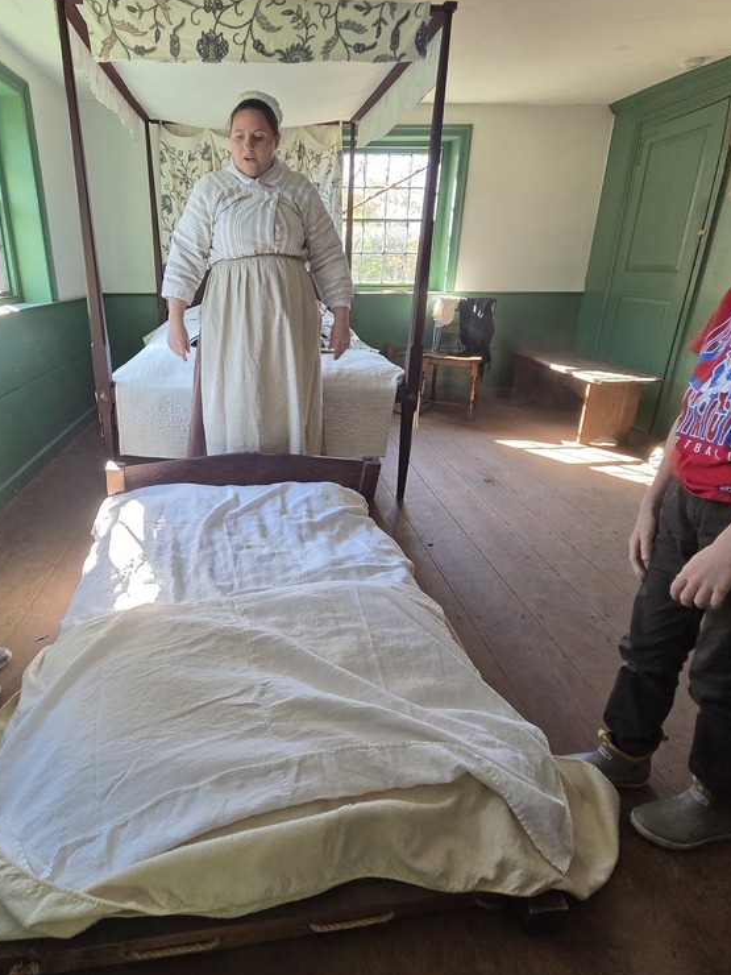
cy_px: 488
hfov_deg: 70.5
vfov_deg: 87.8
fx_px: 507
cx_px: 275
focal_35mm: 18
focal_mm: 2.2
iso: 250
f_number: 2.2
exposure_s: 1/120
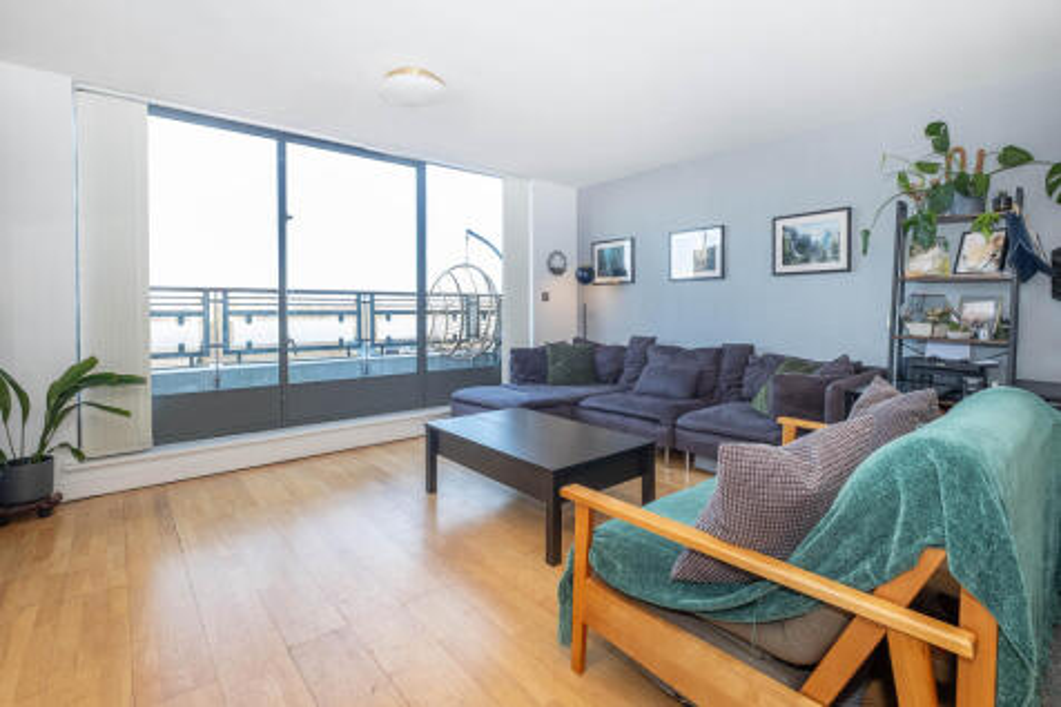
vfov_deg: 77.3
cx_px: 530
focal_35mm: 15
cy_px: 354
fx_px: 442
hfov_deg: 100.4
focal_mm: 10
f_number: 6.4
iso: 400
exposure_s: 1/25
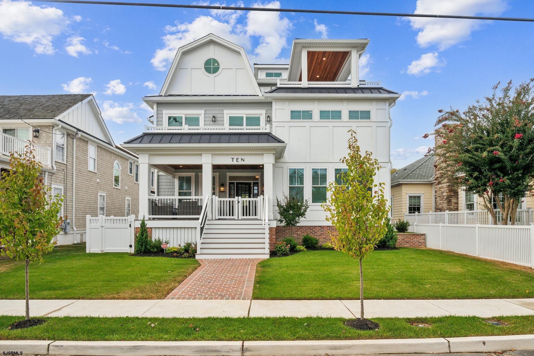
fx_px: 297
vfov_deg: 61.9
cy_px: 178
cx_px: 267
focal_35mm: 20
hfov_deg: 84.0
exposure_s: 1/100
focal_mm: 20
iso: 250
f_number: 16
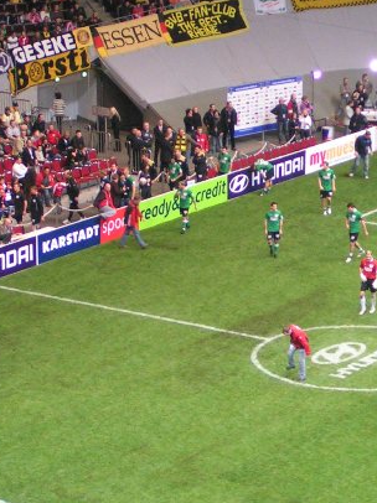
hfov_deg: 11.0
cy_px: 161
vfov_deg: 14.7
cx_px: 339
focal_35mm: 134
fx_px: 1948
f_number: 3.2
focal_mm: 10.5
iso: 200
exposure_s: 1/40
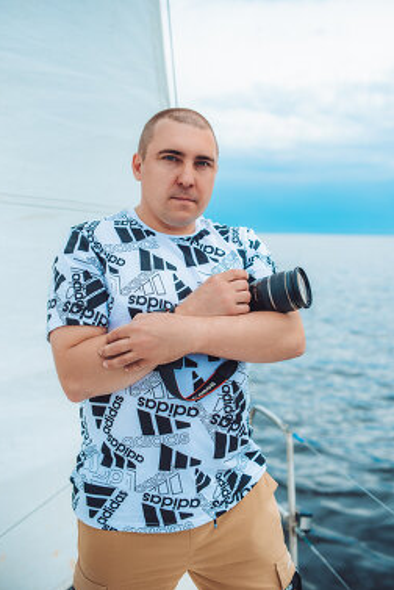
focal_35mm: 36
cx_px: 198
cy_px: 290
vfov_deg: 53.1
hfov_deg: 36.9
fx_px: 590
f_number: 2.5
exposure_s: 1/3200
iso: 400
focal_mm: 35
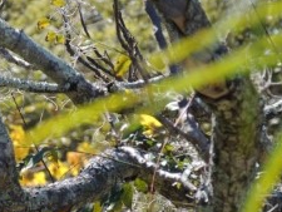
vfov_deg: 1.3
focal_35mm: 1138
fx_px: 9276
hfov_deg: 1.7
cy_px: 183
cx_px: -55
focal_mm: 71.3
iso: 100
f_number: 4.8
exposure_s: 1/250
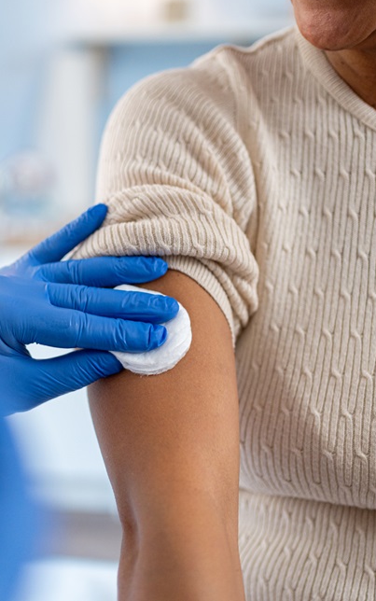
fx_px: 885
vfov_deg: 37.5
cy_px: 299
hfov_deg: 23.7
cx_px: 82
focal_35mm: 54
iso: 1000
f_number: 1.8
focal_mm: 35
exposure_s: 1/250
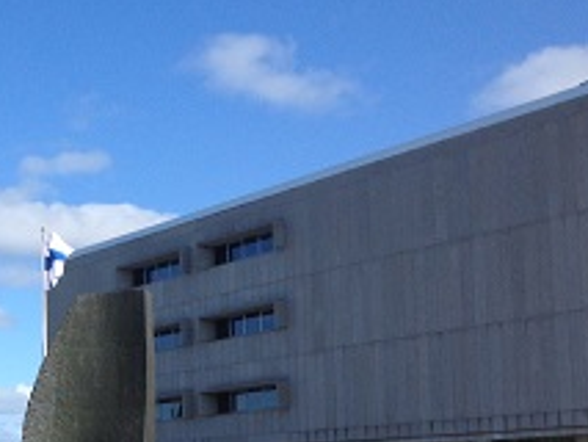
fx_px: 1394
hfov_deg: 23.2
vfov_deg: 17.8
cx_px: 55
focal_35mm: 82
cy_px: 369
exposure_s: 1/1727
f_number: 2.4
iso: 50
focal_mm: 4.28
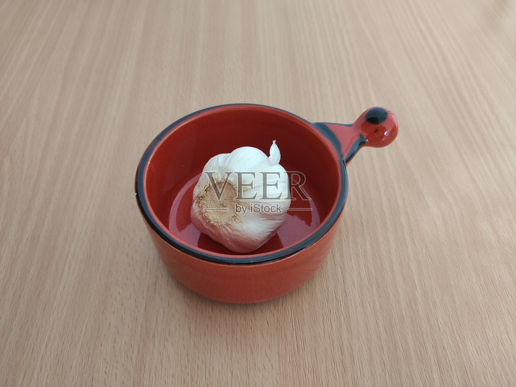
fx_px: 373
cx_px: 258
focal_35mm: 25
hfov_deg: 69.4
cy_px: 194
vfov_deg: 54.9
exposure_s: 1/60
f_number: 1.79
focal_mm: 4.74
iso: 258
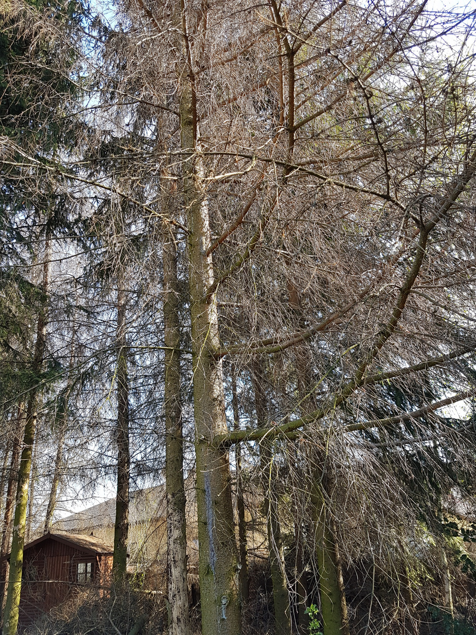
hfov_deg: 53.1
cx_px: 238
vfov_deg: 67.3
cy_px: 318
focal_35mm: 26
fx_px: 477
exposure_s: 1/260
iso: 40
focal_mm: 4.2
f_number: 1.7
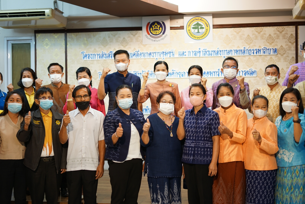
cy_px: 102
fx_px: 424
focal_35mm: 50
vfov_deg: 27.0
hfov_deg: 39.6
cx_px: 152
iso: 400
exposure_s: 1/50
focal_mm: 50
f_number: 1.8
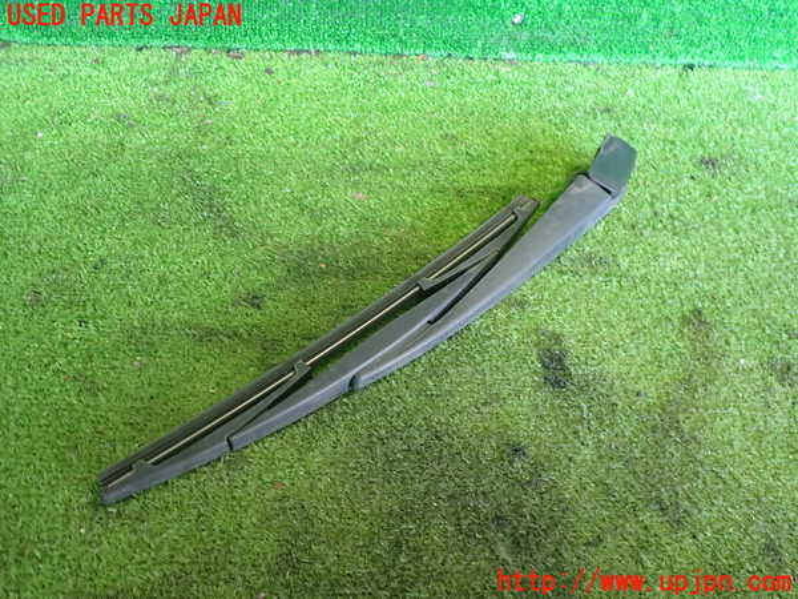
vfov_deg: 46.8
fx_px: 692
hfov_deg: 60.0
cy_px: 300
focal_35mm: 30
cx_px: 399
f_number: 2.3
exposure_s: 1/30
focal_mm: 5.4
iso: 320
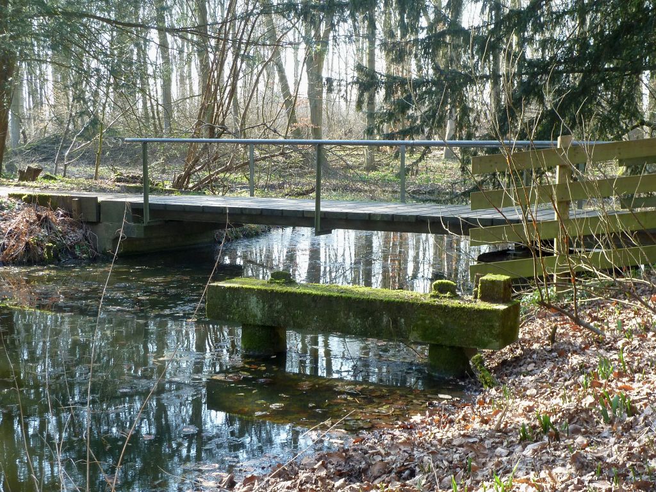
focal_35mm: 48
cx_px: 328
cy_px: 246
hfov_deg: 39.7
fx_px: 910
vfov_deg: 30.3
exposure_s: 1/30
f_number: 3.8
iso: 100
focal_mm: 7.9
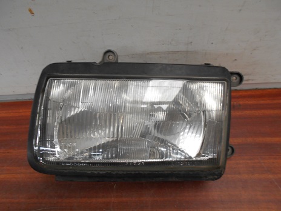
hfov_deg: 67.3
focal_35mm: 26
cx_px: 140
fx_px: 211
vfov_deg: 53.1
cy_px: 106
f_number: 3.2
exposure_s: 1/30
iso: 200
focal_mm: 4.6
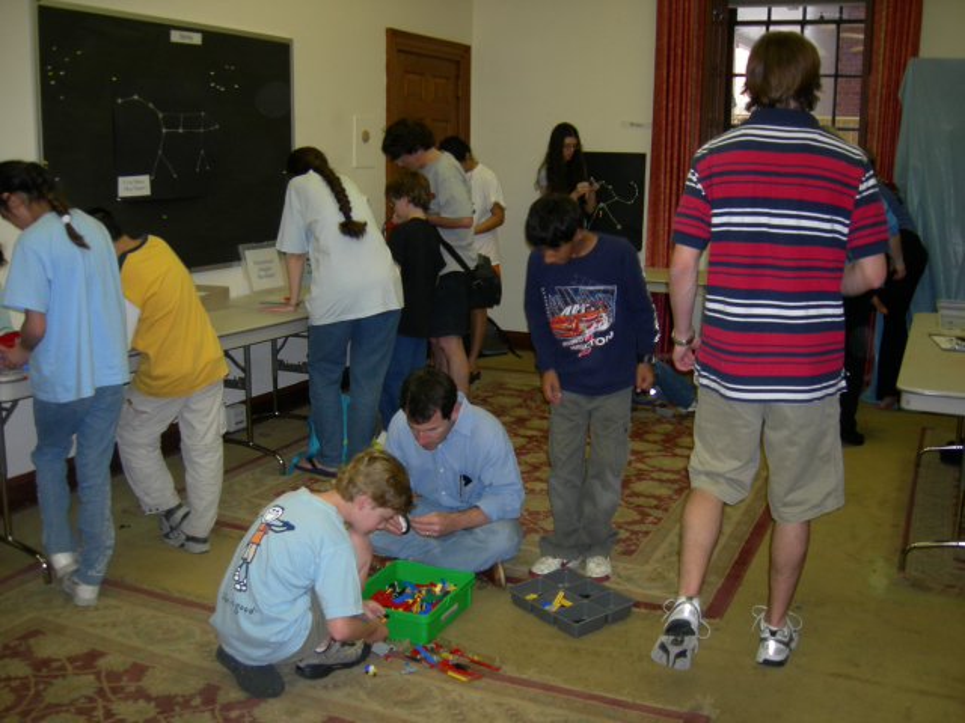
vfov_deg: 39.7
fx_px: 1004
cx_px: 482
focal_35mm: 36
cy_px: 362
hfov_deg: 51.4
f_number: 2.7
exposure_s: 1/60.1
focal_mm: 7.5
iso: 118
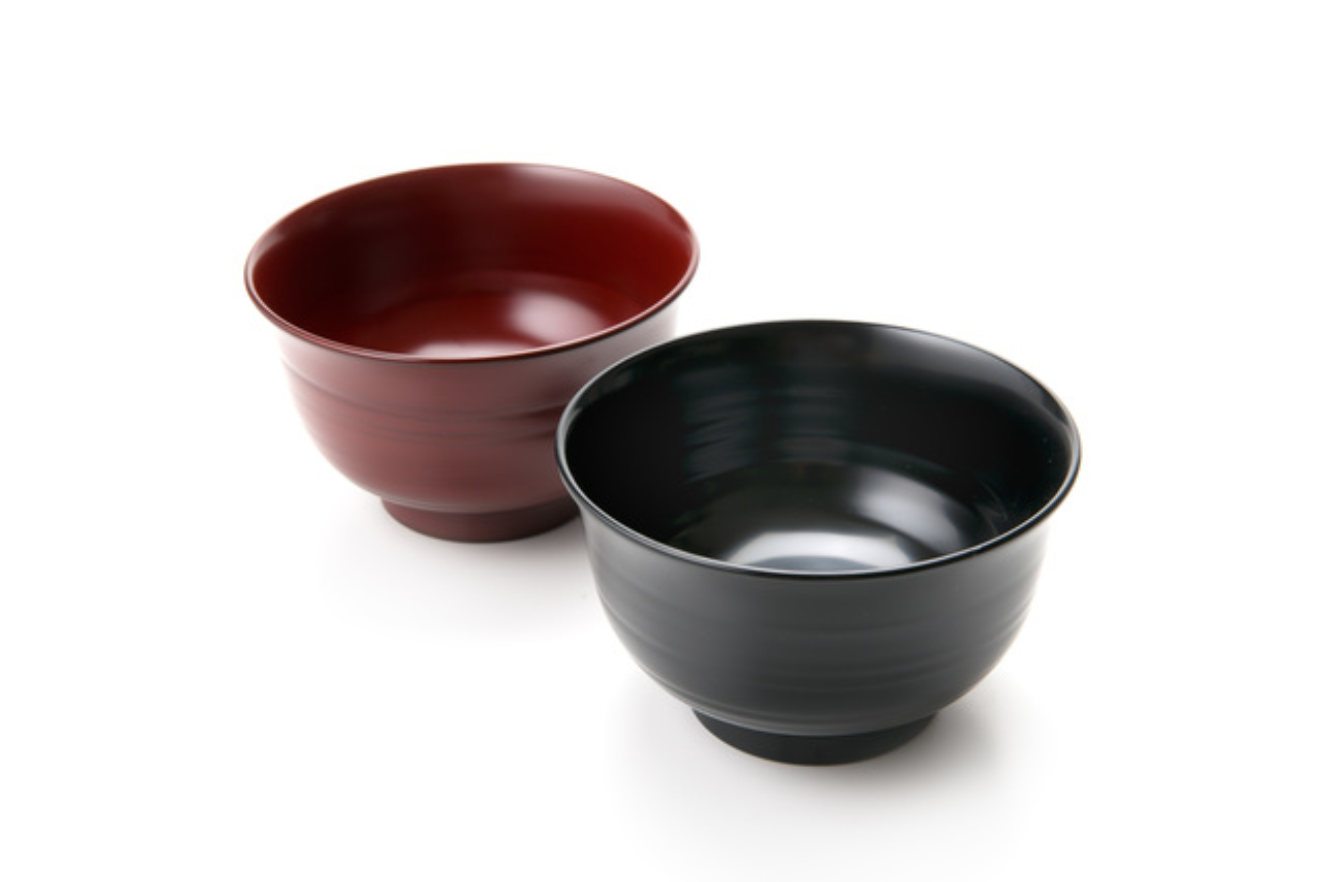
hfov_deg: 27.0
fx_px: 2755
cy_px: 441
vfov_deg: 18.2
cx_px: 661
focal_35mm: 75
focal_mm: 75
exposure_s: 1/125
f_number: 20
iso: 100
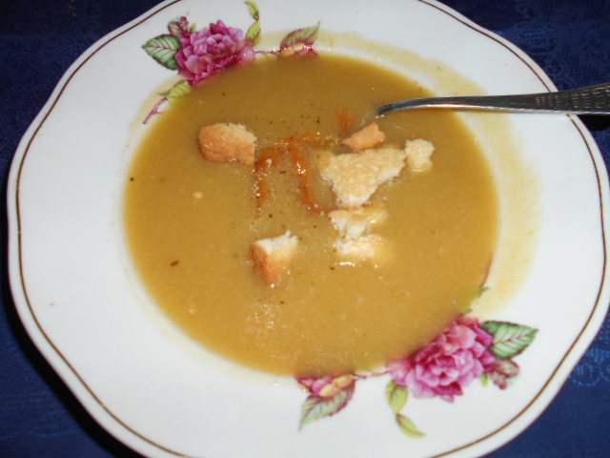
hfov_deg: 67.3
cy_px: 229
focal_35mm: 26
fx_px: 458
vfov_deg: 53.1
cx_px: 305
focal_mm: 4.6
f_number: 3.2
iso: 80
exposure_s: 1/25
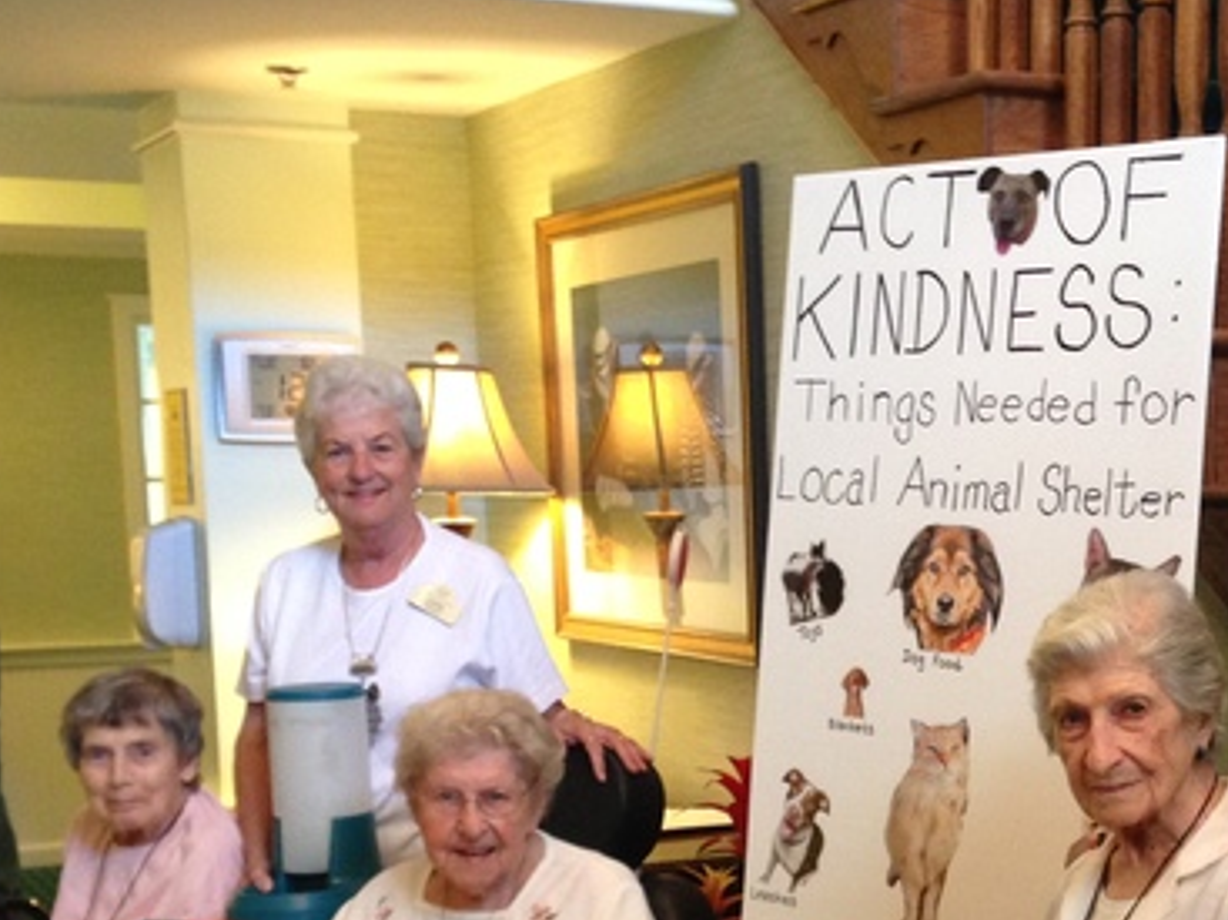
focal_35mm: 72
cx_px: 964
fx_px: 2553
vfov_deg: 20.1
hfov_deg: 26.6
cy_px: 779
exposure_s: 1/20
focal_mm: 4.12
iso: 200
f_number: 2.4
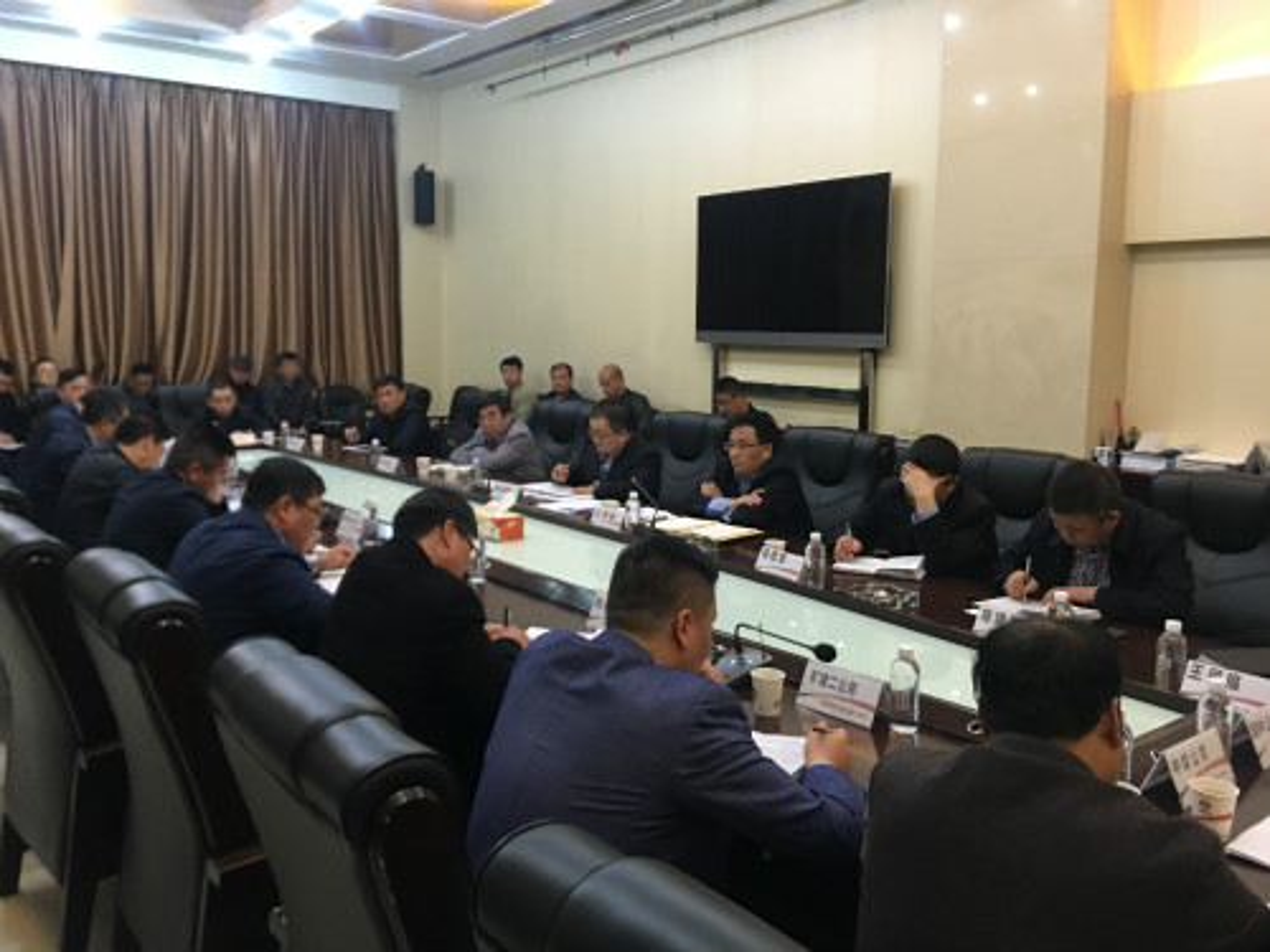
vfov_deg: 48.2
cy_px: 476
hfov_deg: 61.7
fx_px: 1064
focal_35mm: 29
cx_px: 635
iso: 100
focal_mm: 4.15
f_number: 2.2
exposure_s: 1/17
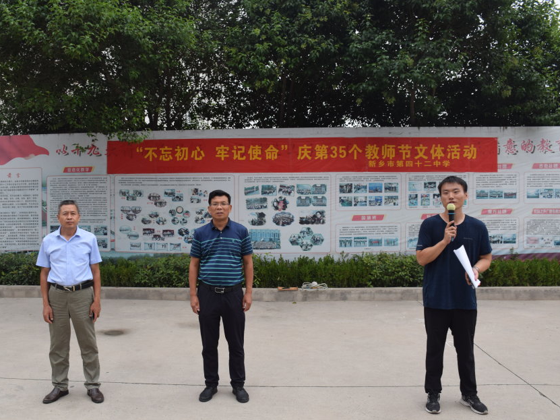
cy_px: 210
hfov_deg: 59.8
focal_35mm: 30
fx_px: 485
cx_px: 244
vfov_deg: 46.8
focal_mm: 18
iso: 400
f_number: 7.1
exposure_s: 1/200
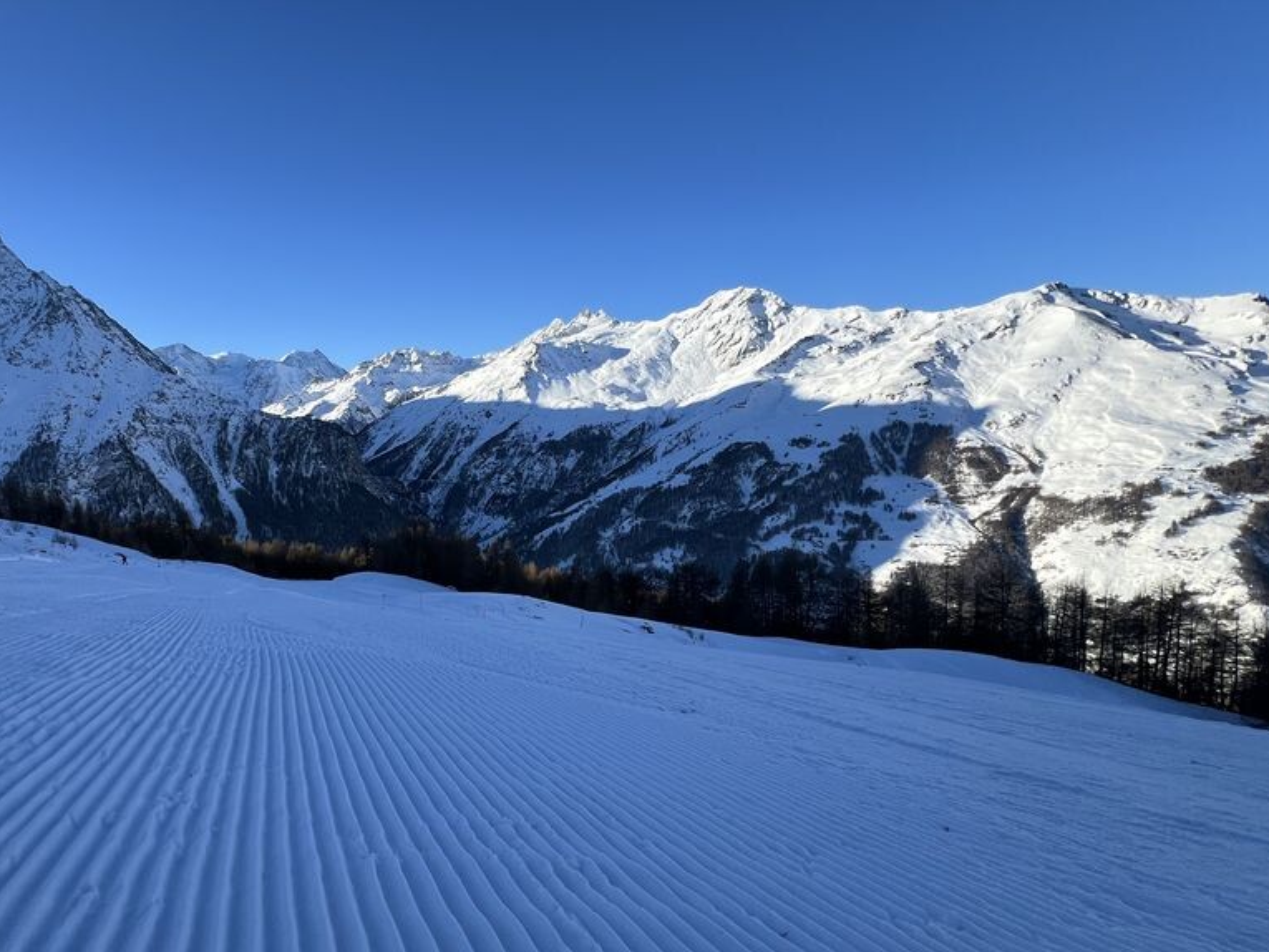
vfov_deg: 74.7
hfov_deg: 88.6
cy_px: 486
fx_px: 623
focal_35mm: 17
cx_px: 451
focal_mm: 1.57
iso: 32
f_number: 1.8
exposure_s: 1/1107
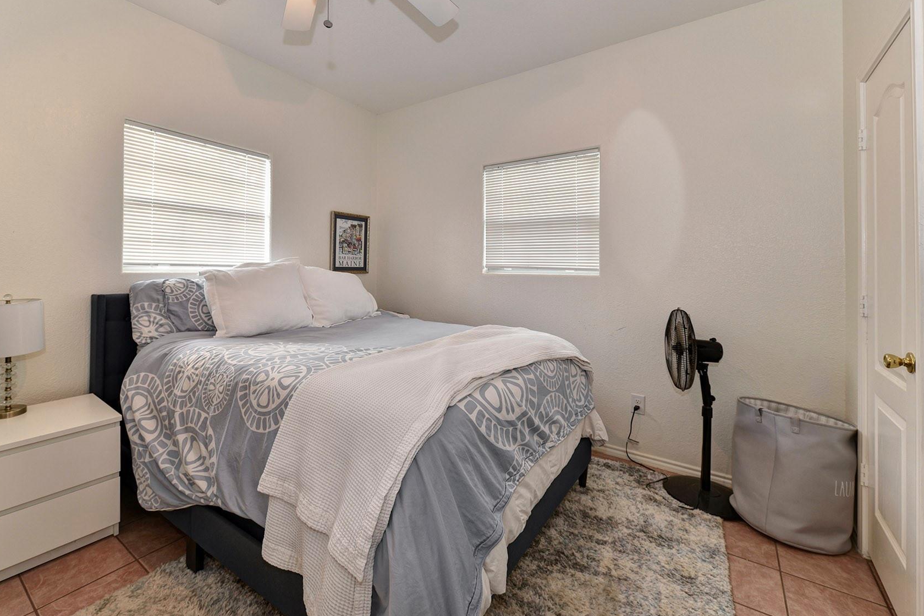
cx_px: 435
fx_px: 385
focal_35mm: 15
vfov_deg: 77.2
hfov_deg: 100.3
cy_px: 288
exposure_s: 1/10
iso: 320
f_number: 7.1
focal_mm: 14
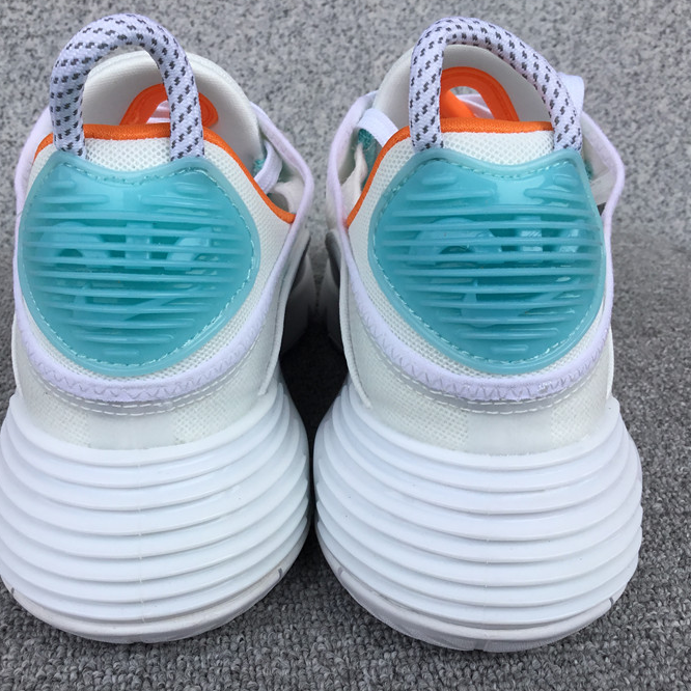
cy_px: 343
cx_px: 311
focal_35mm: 37
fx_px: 836
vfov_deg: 44.9
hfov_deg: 44.9
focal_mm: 3.3
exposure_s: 1/815
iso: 25
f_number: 2.4
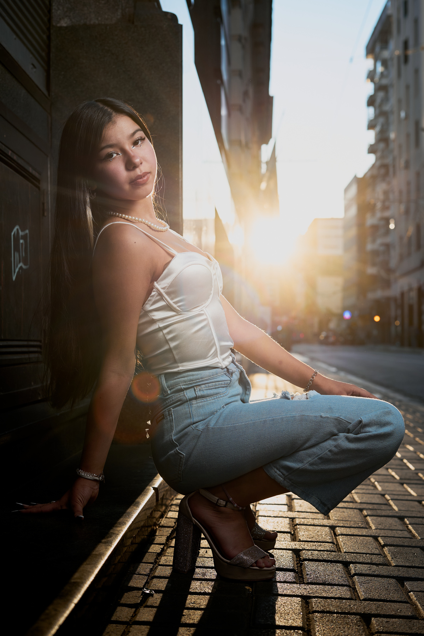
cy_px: 318
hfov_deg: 27.0
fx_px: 883
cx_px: 212
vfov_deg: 39.6
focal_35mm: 50
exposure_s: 1/250
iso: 160
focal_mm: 50
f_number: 4.5
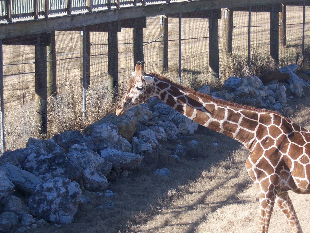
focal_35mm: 120
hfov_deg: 16.4
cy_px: 125
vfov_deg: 12.3
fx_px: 1075
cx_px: 147
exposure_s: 1/180
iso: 80
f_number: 5.6
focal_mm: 18
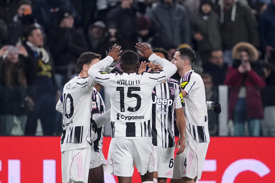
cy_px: 92
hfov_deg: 5.2
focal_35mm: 400
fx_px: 3056
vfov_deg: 3.4
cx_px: 138
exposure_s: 1/2000
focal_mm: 400
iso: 2000
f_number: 2.8
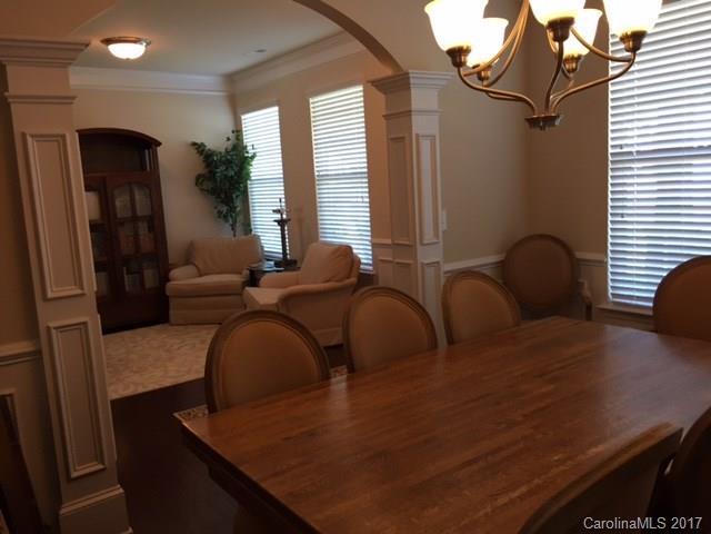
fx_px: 596
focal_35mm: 29
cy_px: 267
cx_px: 356
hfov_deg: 61.7
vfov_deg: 48.2
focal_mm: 4.15
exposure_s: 1/30
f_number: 2.2
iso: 64
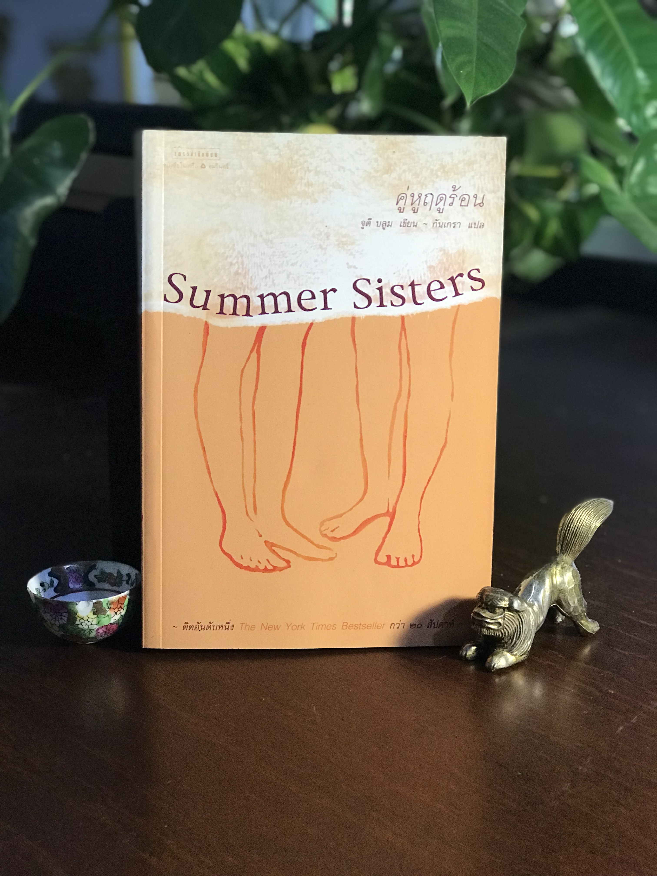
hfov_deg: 25.7
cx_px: 328
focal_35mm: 57
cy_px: 438
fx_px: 1442
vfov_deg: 33.8
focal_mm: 6.6
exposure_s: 1/50
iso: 160
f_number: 2.8
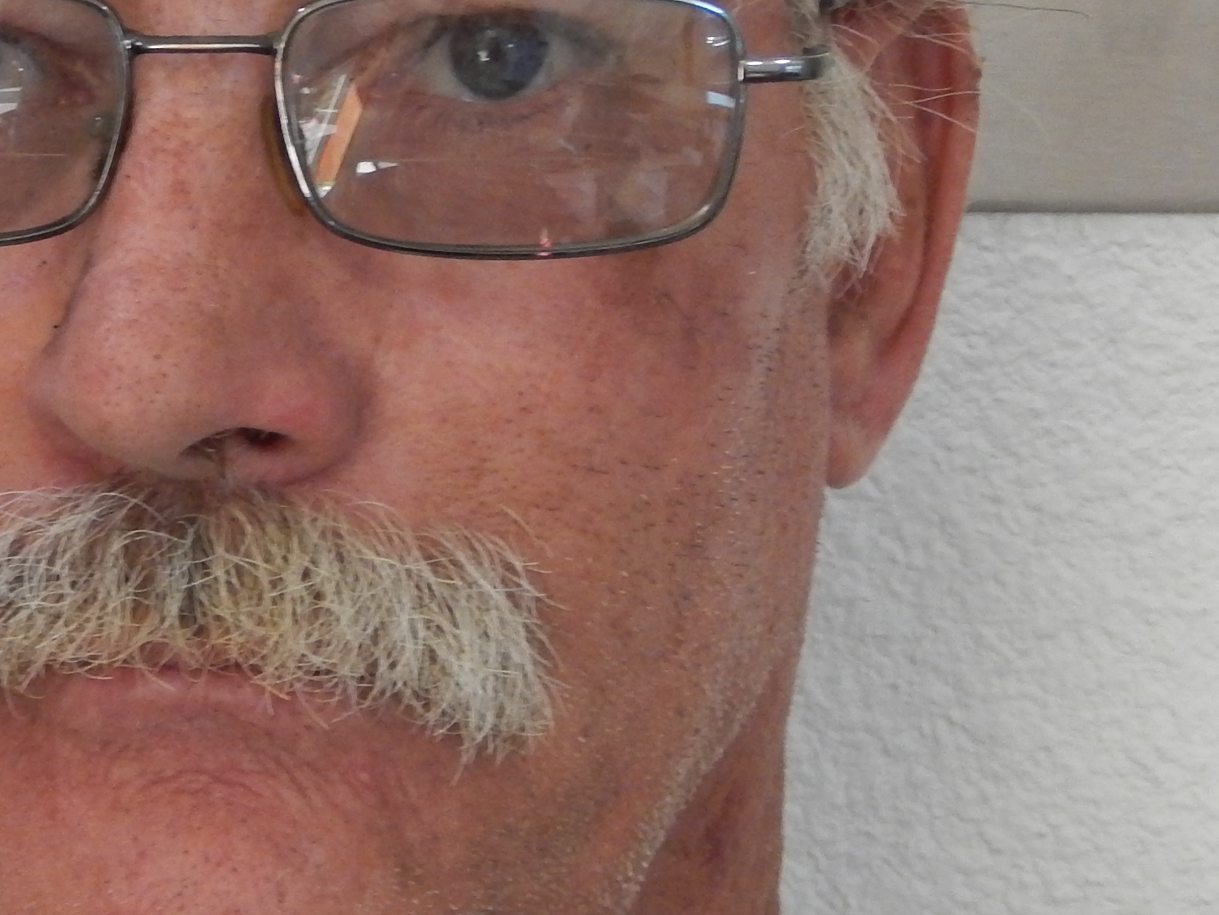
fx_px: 12961
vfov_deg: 4.0
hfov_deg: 5.4
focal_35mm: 368
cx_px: 204
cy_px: 418
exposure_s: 1/30
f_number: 4.9
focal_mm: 25.3
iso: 320
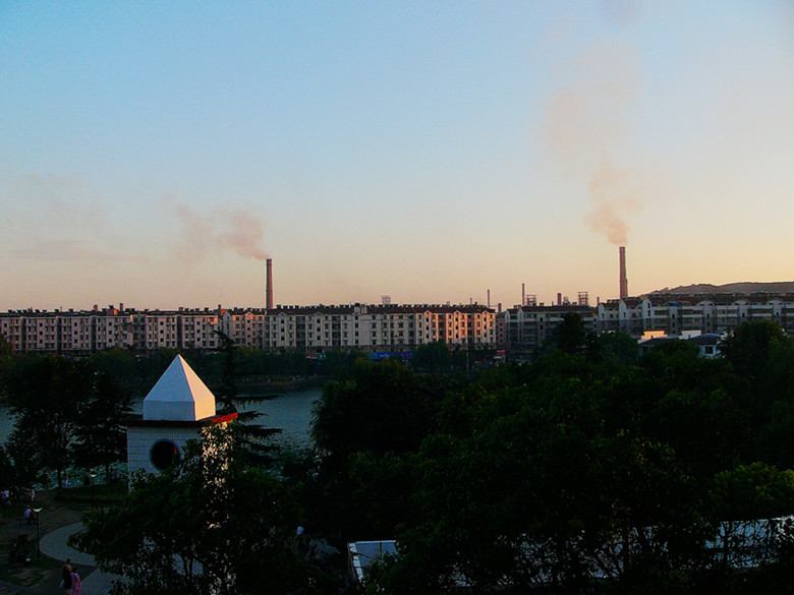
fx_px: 826
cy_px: 298
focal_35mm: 36
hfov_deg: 51.4
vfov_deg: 39.7
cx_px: 397
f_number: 4
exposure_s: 1/200
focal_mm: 6
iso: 50
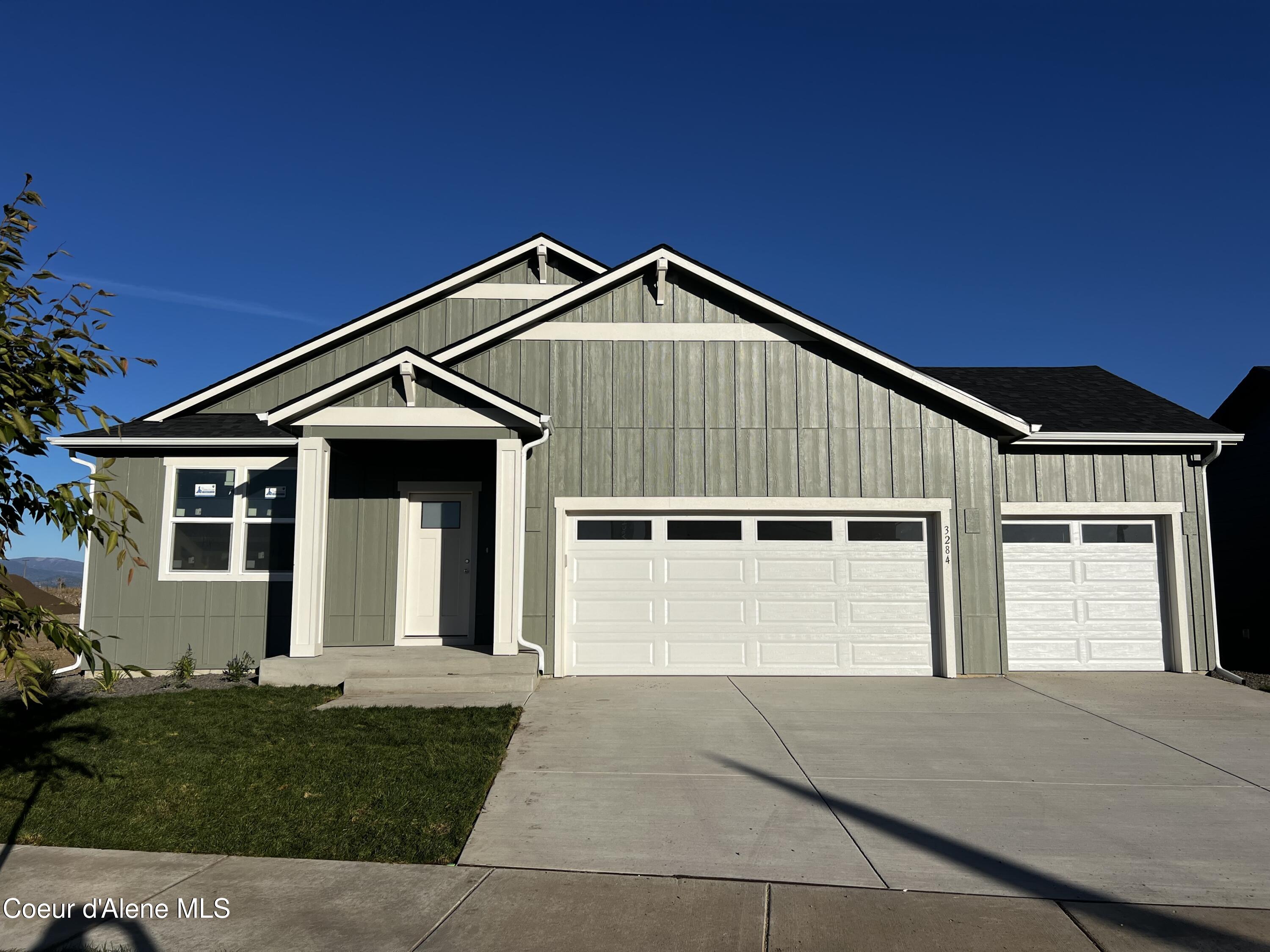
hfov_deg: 67.3
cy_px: 476
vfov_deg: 53.1
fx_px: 954
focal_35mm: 26
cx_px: 635
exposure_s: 1/9434
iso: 50
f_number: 1.5
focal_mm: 5.7
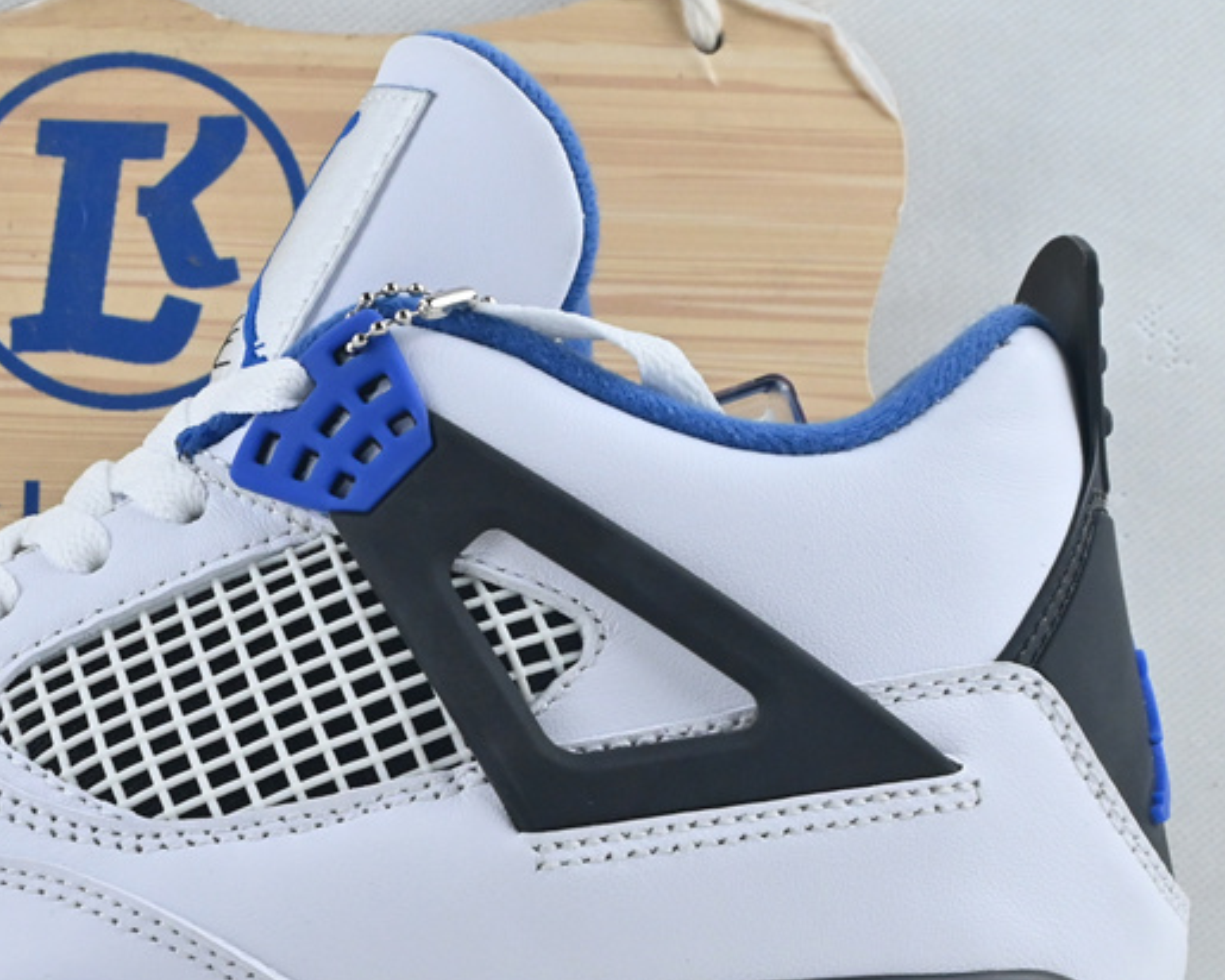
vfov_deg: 16.1
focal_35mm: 95
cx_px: 219
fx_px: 3448
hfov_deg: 19.9
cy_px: 787
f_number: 10
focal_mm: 29
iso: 1000
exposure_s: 1/160
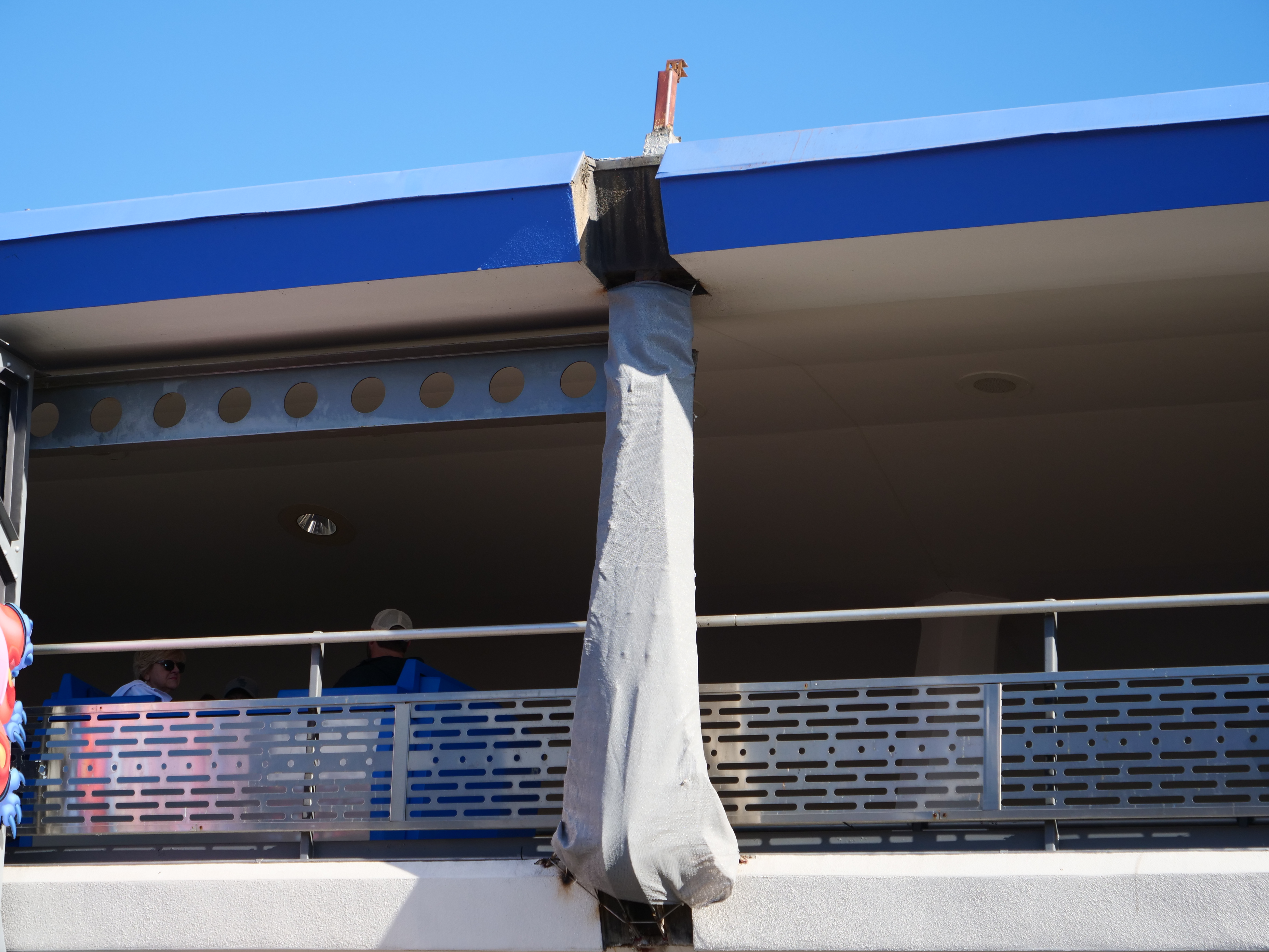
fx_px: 3226
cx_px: 634
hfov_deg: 22.3
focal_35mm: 88
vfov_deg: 16.8
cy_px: 476
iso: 200
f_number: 3.9
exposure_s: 1/800
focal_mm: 44
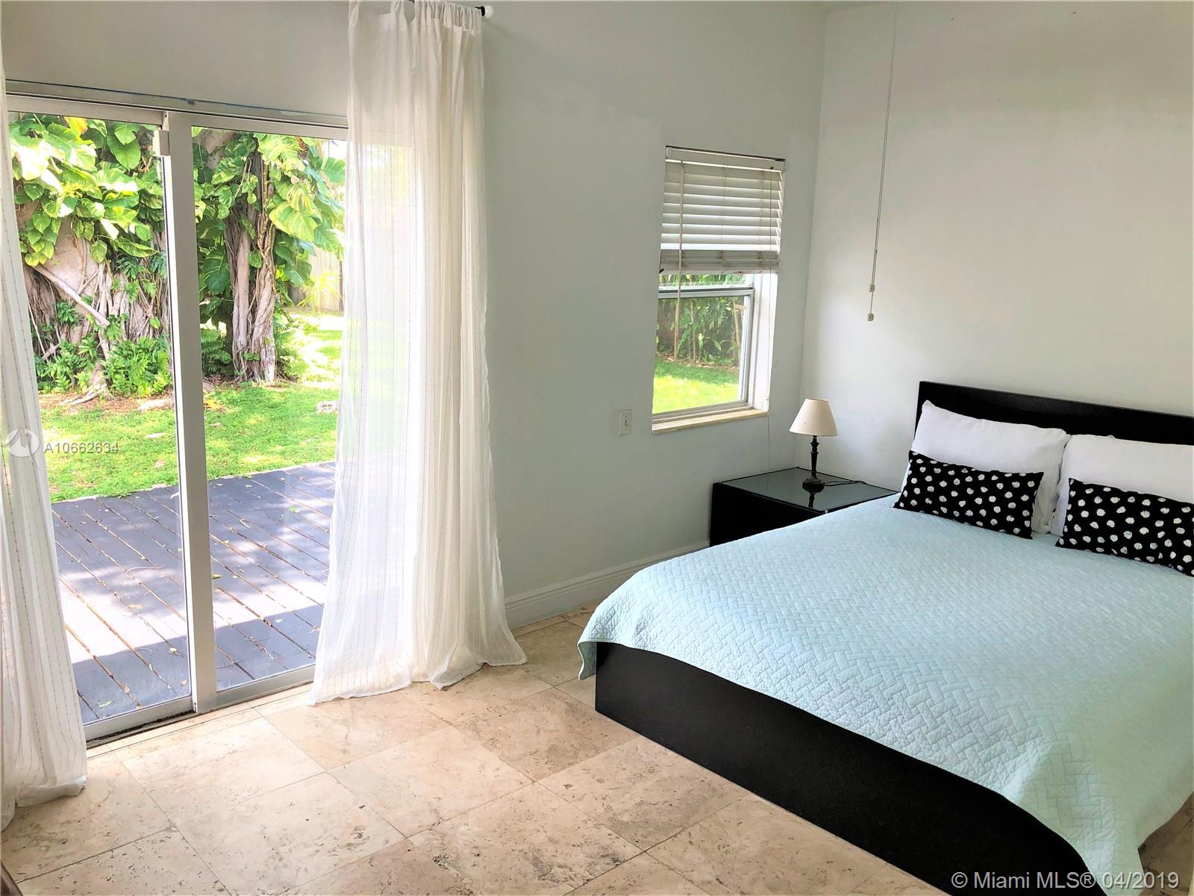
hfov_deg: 63.4
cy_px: 448
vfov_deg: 49.7
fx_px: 966
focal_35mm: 28
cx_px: 597
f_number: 1.8
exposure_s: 1/120
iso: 25
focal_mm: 3.99
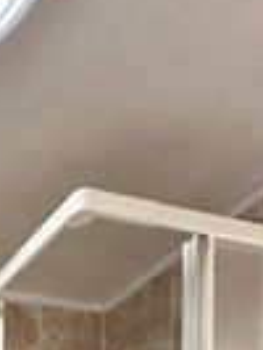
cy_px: 661
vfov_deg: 20.7
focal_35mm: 56
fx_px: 566
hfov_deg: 18.9
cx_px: -233
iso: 320
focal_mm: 2.22
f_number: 2.2
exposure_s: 1/50
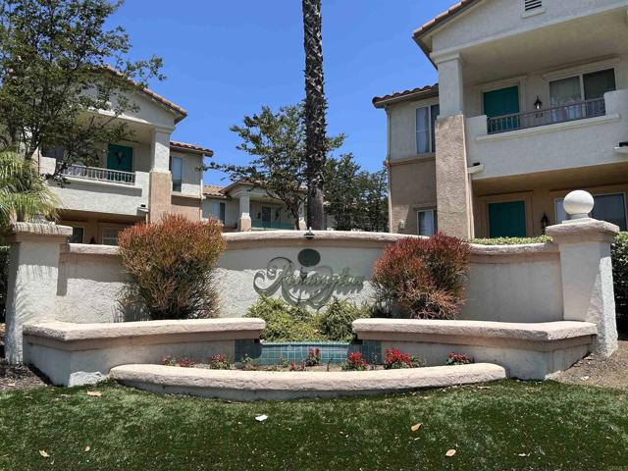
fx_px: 472
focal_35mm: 26
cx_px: 314
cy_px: 236
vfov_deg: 53.1
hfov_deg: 67.3
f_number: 1.5
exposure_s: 1/3571
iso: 50
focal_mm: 5.7
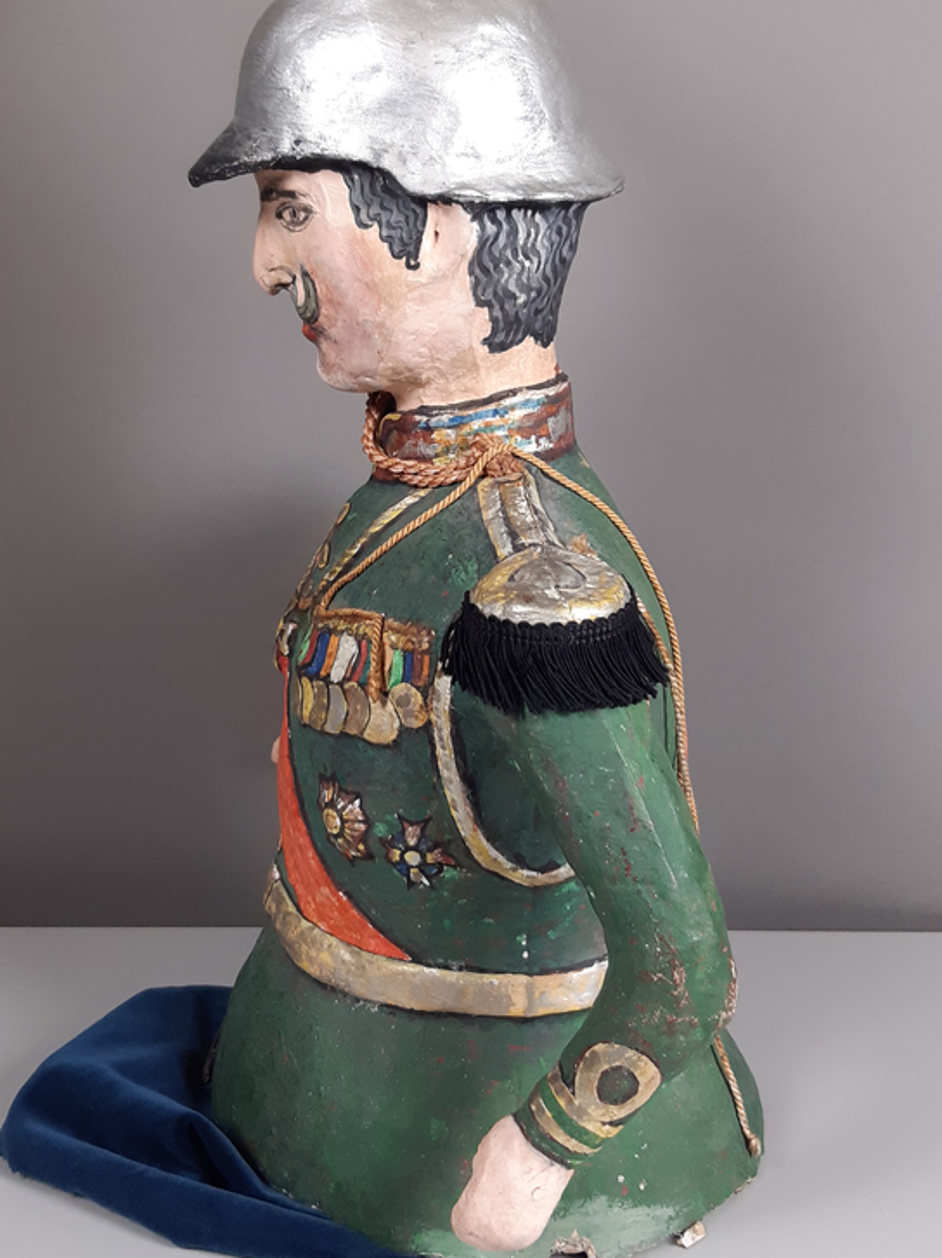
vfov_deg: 43.7
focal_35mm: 43
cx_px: 417
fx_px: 1561
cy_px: 534
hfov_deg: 33.5
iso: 80
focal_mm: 3.92
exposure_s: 1/50
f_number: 1.7
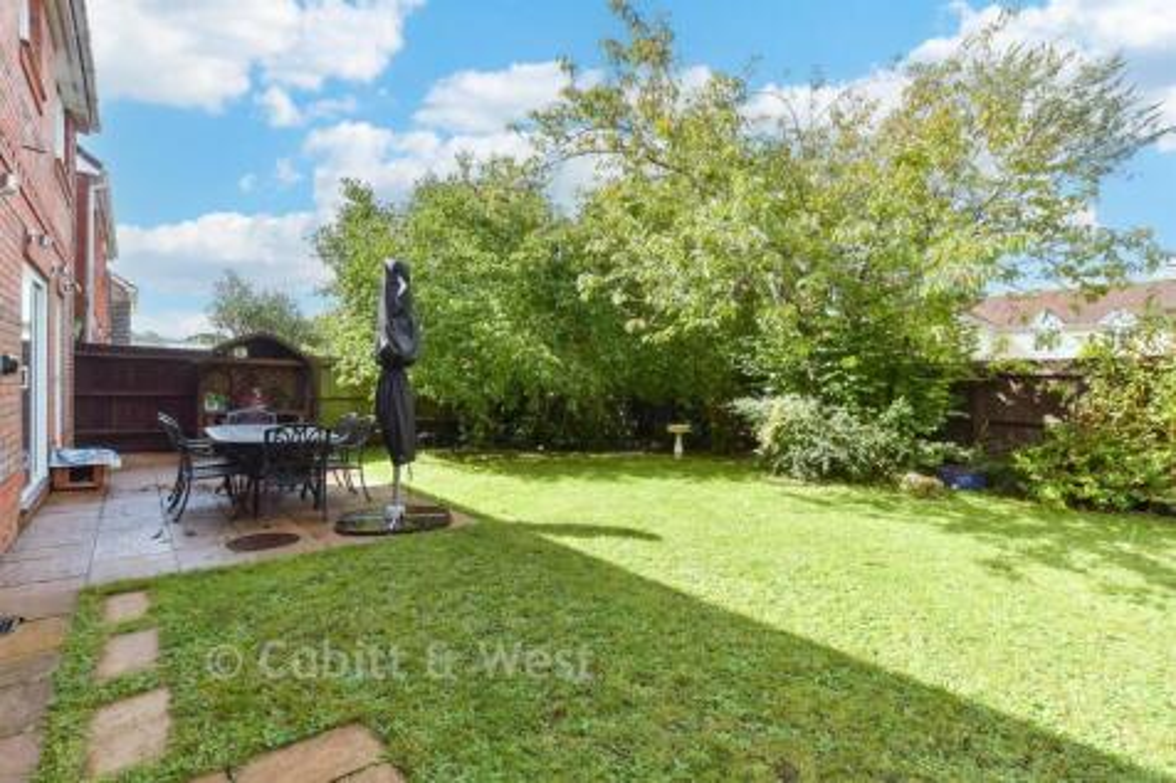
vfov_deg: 77.3
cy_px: 392
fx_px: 490
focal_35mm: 15
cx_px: 588
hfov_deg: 100.4
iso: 400
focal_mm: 10
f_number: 8
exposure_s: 1/400
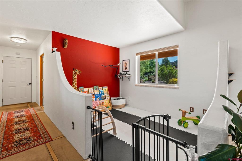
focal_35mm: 16
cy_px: 80
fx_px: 108
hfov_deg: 96.8
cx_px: 121
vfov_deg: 73.7
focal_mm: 16
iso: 400
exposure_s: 1/6
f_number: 8
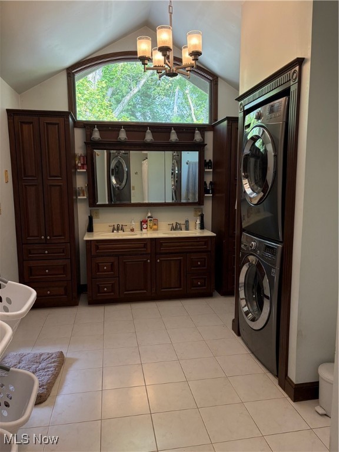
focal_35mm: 26
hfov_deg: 53.1
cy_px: 226
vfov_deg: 67.3
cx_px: 170
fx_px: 339
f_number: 1.6
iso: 125
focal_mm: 5.96
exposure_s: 1/111
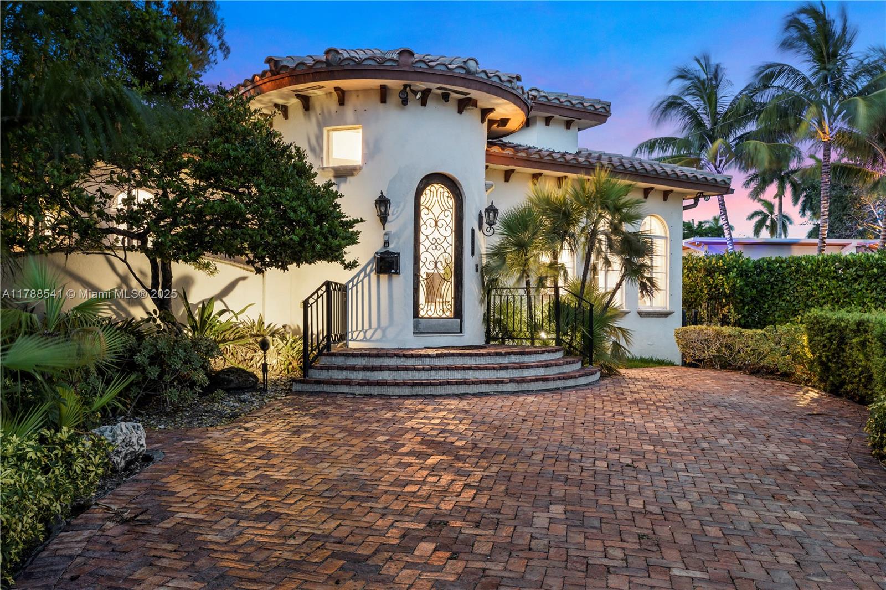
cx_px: 443
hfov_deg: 60.3
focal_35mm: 31
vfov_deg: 42.3
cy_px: 295
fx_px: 763
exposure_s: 15
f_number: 9
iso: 250
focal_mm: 31
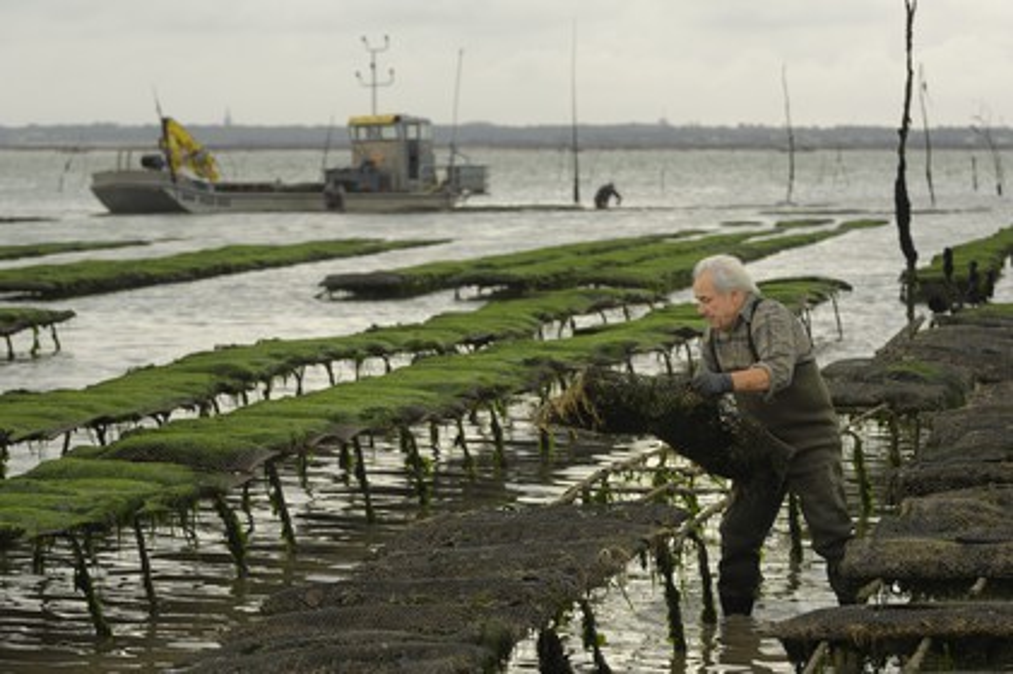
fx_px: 4007
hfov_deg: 14.4
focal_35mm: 142
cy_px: 337
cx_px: 506
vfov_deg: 9.6
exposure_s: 1/320
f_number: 4.2
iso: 100
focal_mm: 95
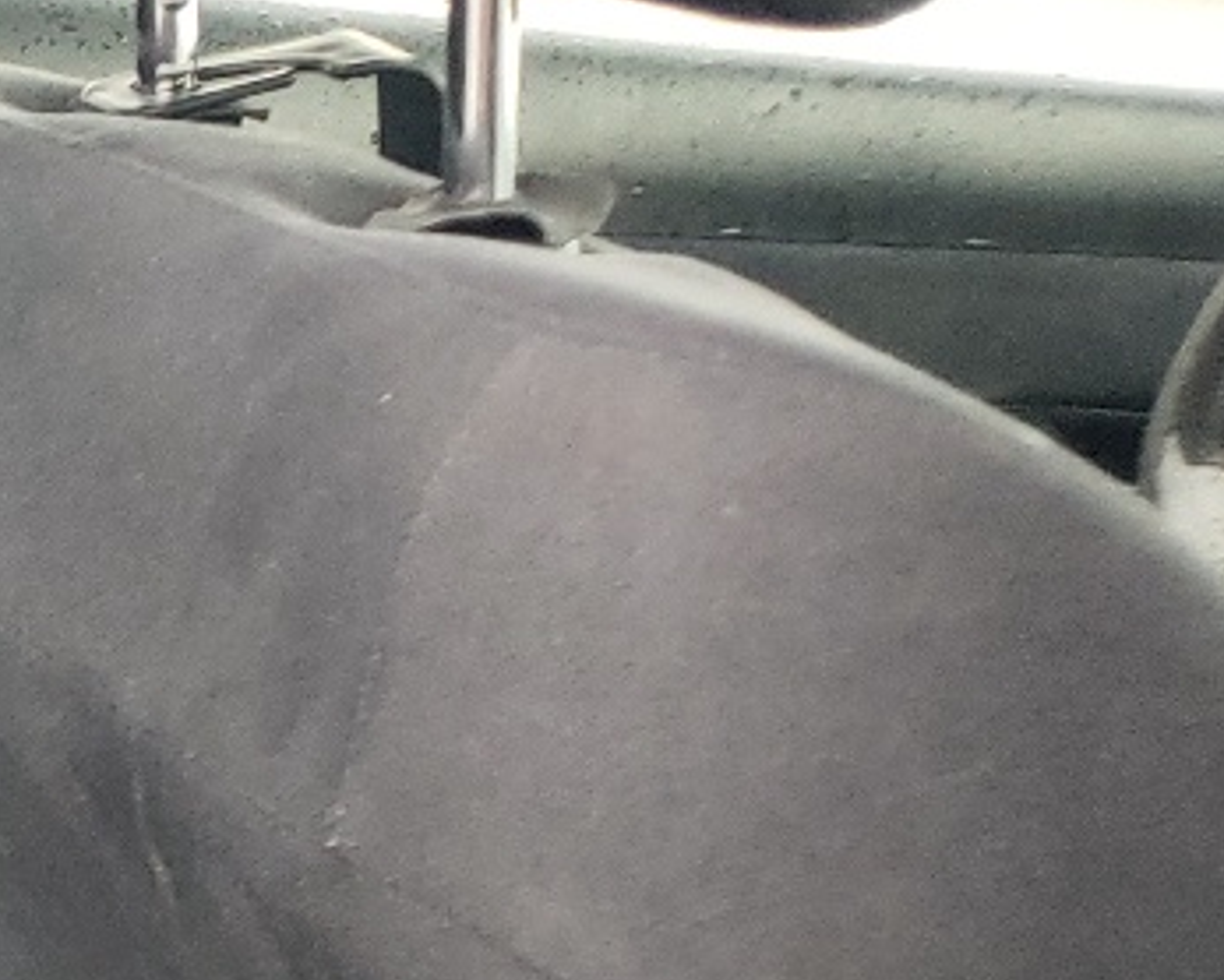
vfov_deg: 12.8
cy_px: 1223
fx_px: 4241
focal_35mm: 117
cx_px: -1418
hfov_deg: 13.4
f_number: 1.5
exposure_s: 1/60.2
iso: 141
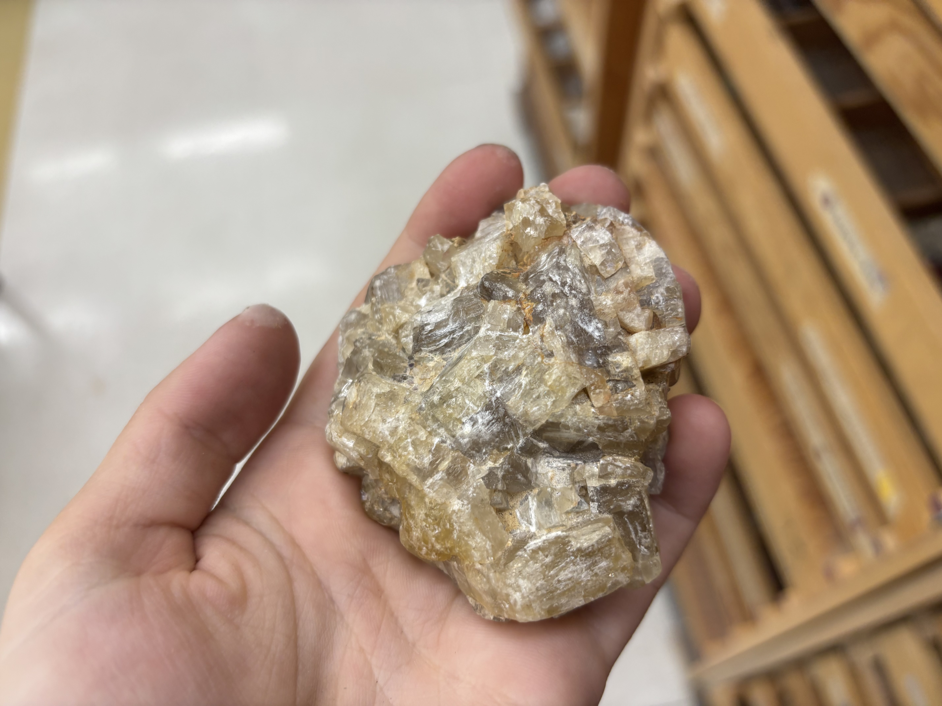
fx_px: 708
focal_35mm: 26
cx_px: 471
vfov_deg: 53.1
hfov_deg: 67.3
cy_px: 353
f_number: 1.6
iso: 80
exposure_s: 1/120
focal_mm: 5.96
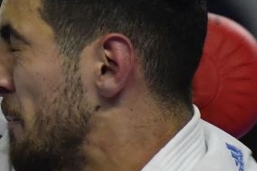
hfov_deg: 0.8
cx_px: -481
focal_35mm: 2717
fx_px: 19384
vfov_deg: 0.5
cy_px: 189
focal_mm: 280
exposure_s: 1/800
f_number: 4
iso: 1250
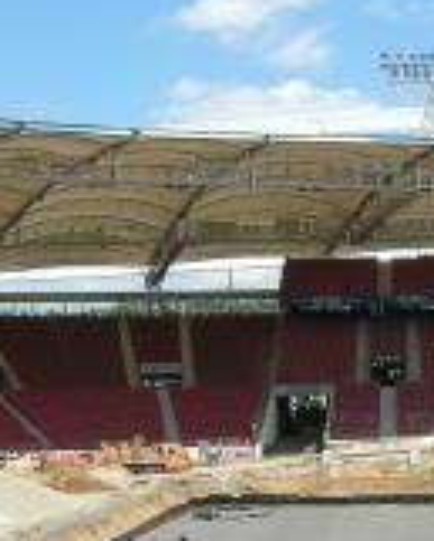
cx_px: 343
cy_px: 413
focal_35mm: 92
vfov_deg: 20.6
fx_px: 1476
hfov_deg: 16.6
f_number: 4.8
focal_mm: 7.8
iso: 64
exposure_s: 1/480
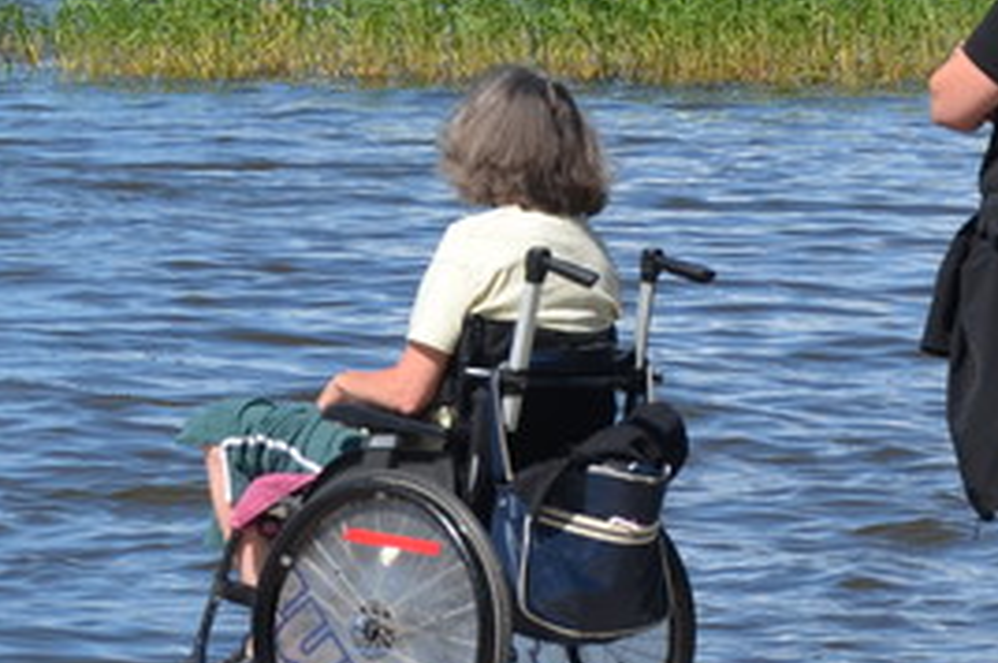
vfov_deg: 4.1
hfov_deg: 6.2
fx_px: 9220
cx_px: -7
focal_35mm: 333
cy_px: -34
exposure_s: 1/800
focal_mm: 62
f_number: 7.1
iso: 200
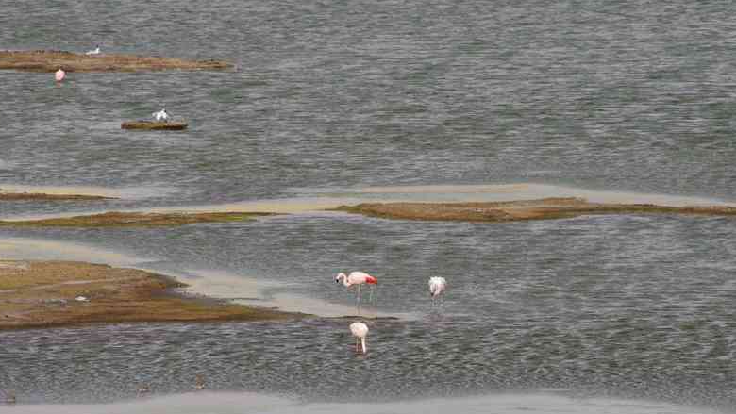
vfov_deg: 2.0
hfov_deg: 3.6
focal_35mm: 604
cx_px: 381
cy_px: 236
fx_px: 11789
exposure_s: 1/320
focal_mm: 300
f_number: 9
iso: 400
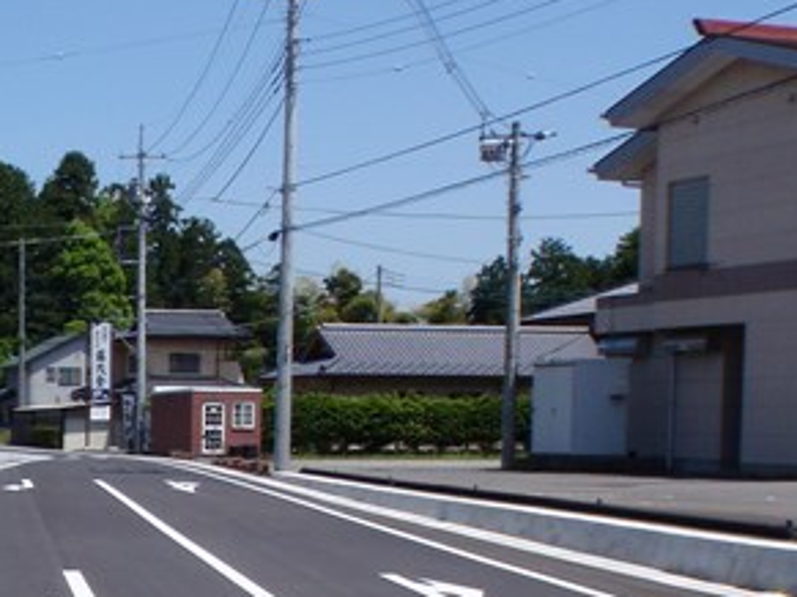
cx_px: -68
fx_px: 1772
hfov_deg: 23.8
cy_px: 660
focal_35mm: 77
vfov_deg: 18.4
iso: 64
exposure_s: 1/250
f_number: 5
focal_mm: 5
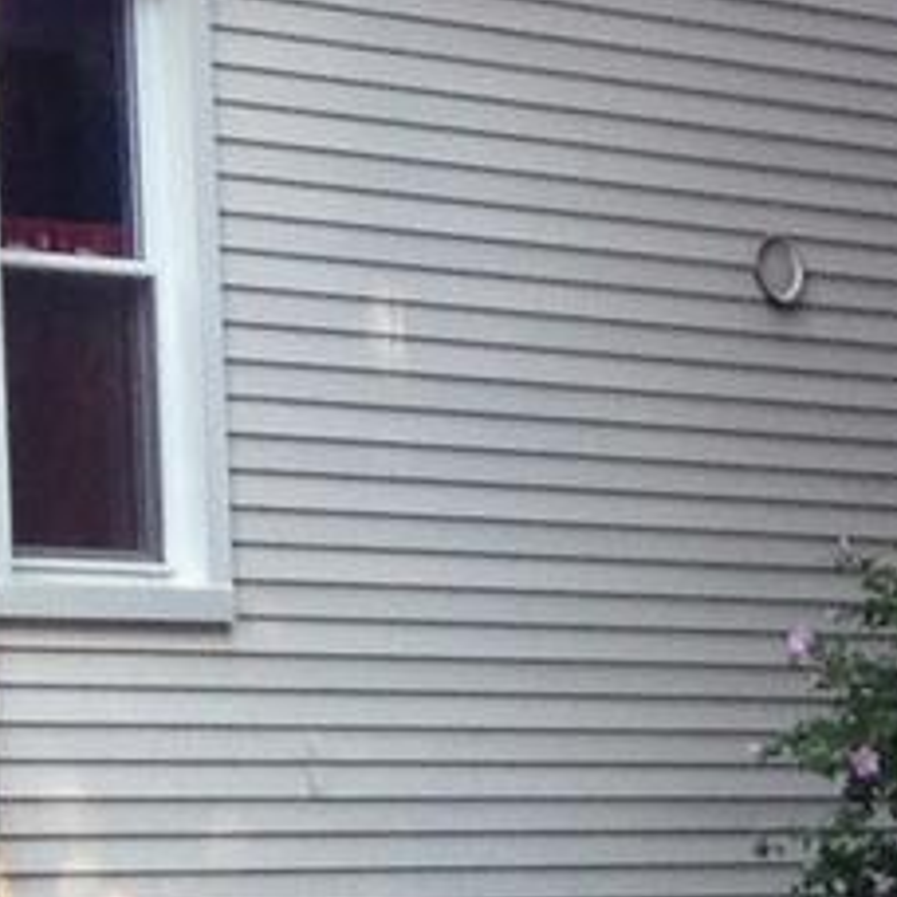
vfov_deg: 6.6
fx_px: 7681
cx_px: 2781
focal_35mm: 262
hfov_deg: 6.1
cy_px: 1286
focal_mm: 4.12
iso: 50
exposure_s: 1/178
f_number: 2.4
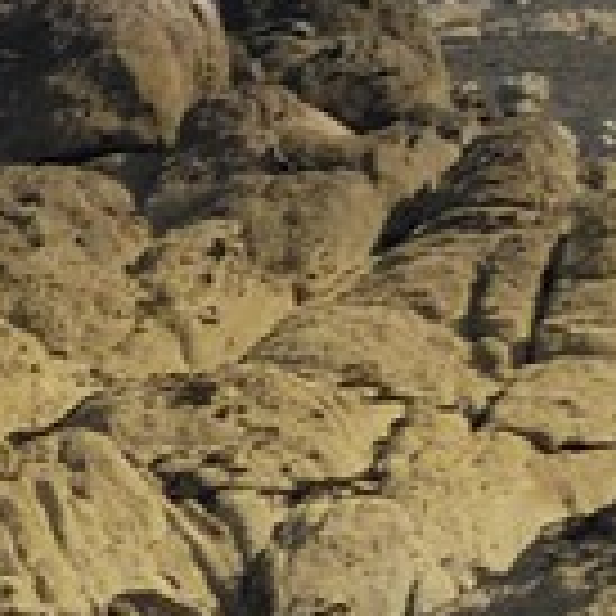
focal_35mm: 1042
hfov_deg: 1.6
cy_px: 1135
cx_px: -2653
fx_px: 20979
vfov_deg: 1.7
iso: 100
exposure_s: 1/400
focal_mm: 70
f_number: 5.3
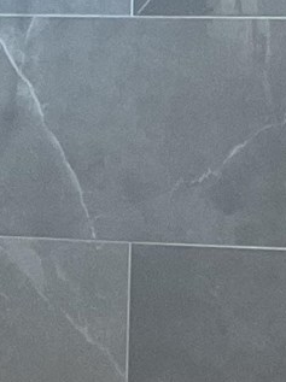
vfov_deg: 9.4
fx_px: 2329
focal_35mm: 211
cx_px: -298
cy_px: 278
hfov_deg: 6.8
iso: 100
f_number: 1.8
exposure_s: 1/60
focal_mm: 3
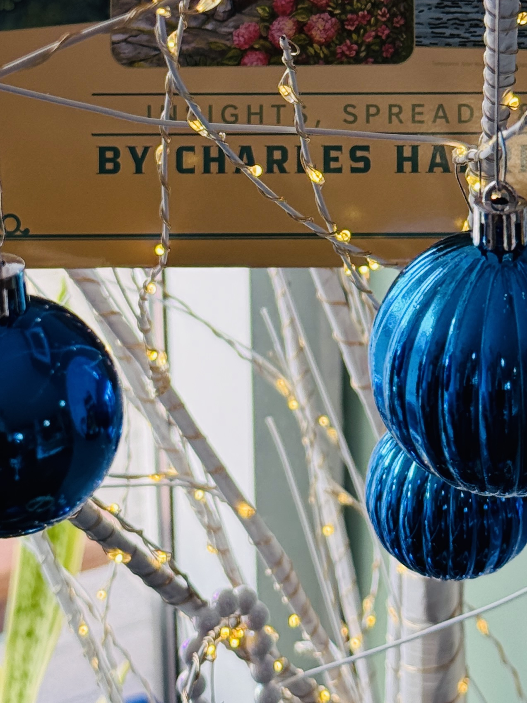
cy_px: 75
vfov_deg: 17.0
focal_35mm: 114
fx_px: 2315
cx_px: 401
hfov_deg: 12.9
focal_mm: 6.76
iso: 125
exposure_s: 1/202
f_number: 1.78
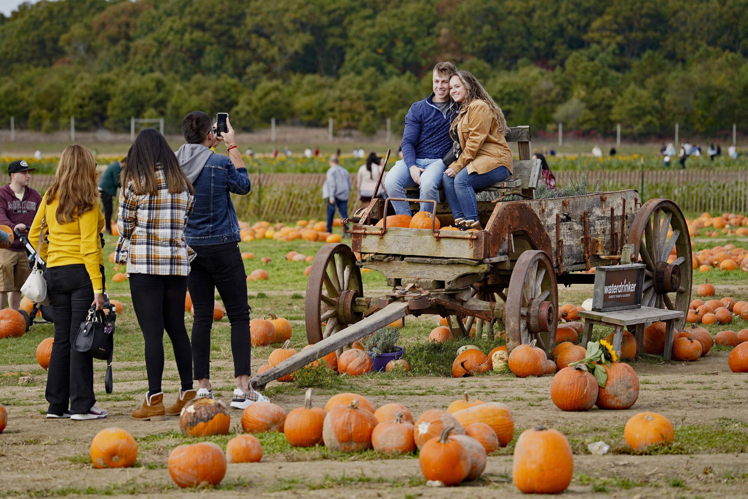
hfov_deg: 14.7
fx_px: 2909
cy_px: 250
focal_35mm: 140
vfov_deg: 9.8
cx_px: 374
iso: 160
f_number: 4
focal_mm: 140
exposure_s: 1/400
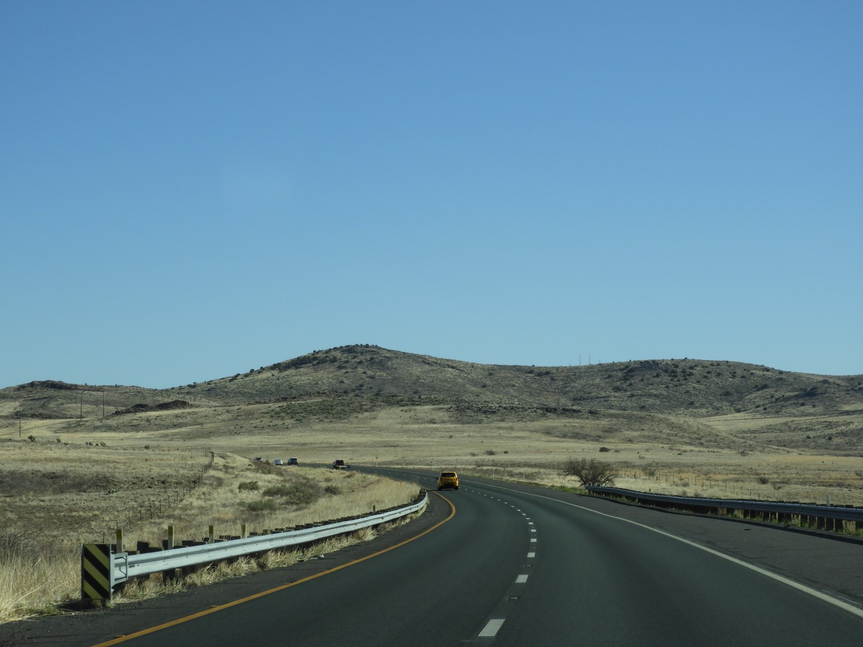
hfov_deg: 23.0
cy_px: 324
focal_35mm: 85
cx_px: 432
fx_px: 2119
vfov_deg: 17.4
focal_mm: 15.2
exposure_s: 1/800
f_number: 4.5
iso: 100
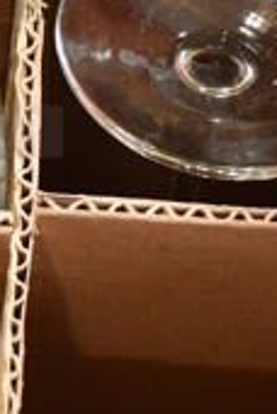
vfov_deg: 14.0
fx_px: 1667
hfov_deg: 9.1
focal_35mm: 145
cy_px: 30
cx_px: -207
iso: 800
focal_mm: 18
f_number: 3.5
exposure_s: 1/125
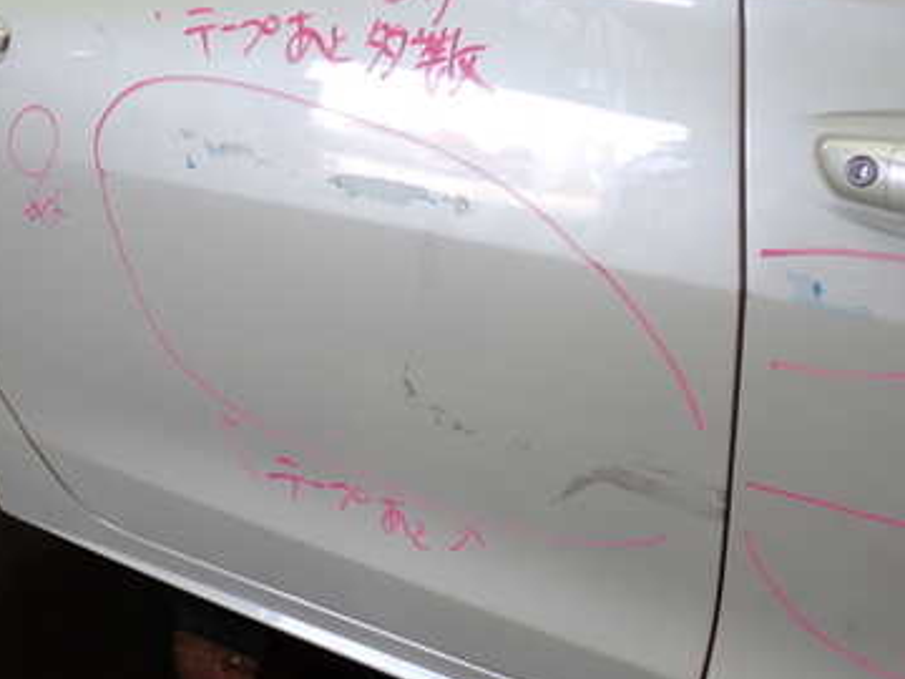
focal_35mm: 50
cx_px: 294
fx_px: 1307
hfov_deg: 37.7
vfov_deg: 29.1
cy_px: 312
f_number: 2.3
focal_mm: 5.4
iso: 200
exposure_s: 1/60
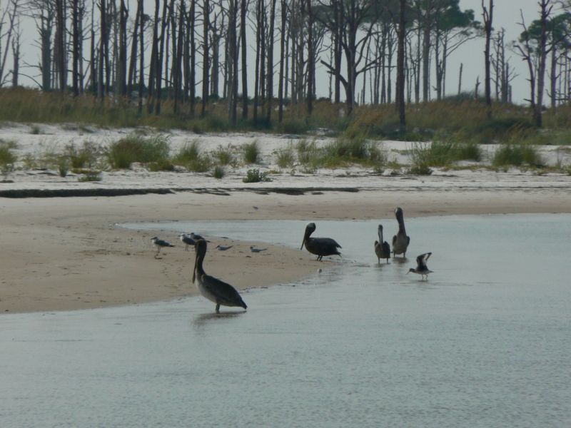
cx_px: 286
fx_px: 7126
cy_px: 214
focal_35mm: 432
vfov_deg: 3.4
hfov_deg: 4.6
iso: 80
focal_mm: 72
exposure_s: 1/800
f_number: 8
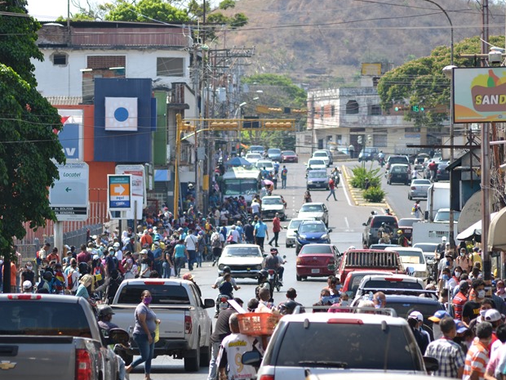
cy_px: 215
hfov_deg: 7.1
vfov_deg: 5.3
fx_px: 4078
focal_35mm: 279
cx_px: 195
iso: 400
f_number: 4.5
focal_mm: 150
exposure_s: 1/1250
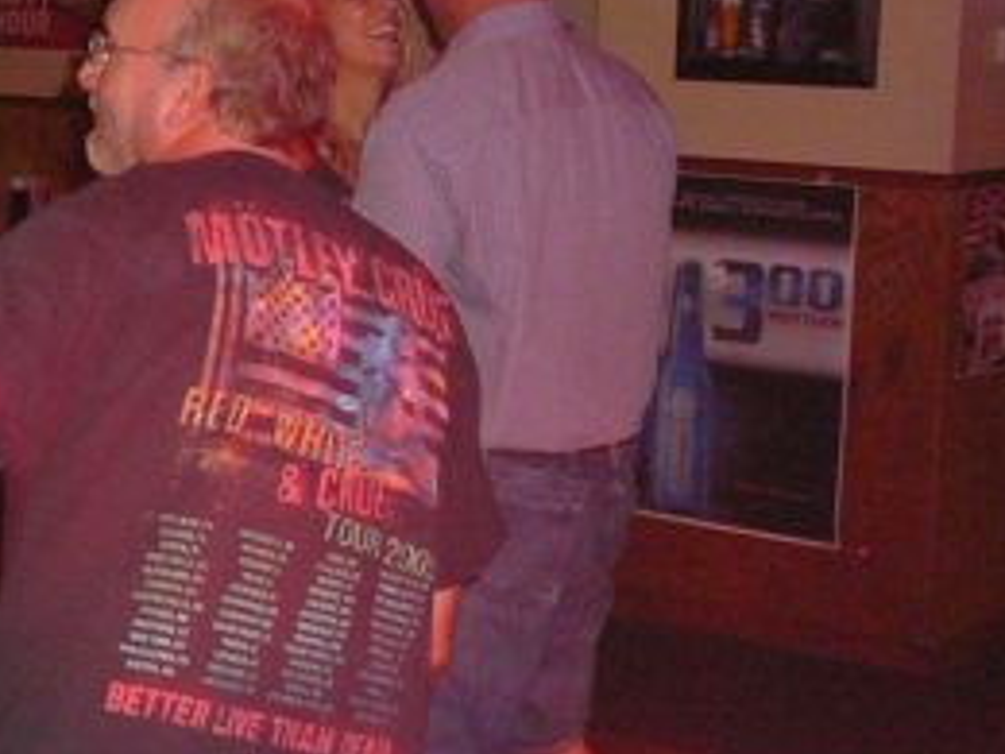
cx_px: -66
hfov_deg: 21.7
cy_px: 356
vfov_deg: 17.2
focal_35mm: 86
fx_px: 2497
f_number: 2.8
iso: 320
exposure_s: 1/8
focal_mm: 5.2
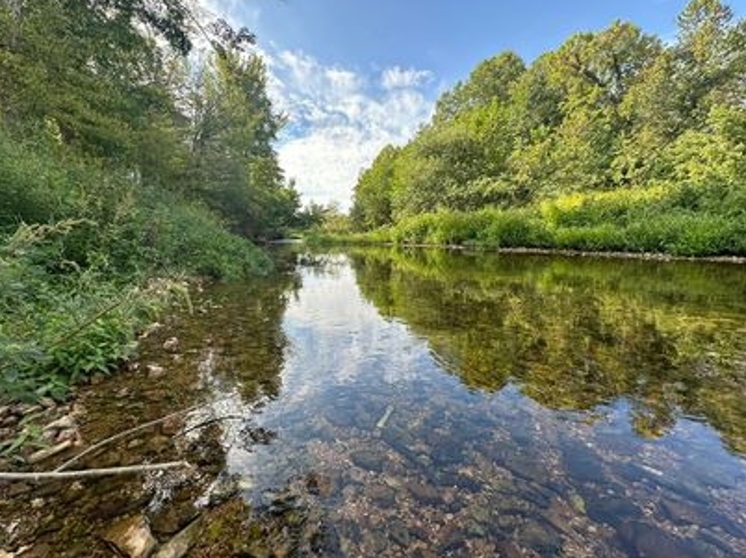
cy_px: 281
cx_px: 348
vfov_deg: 81.7
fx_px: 323
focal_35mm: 15
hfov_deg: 98.1
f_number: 2.2
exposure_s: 1/447
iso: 40
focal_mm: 2.22
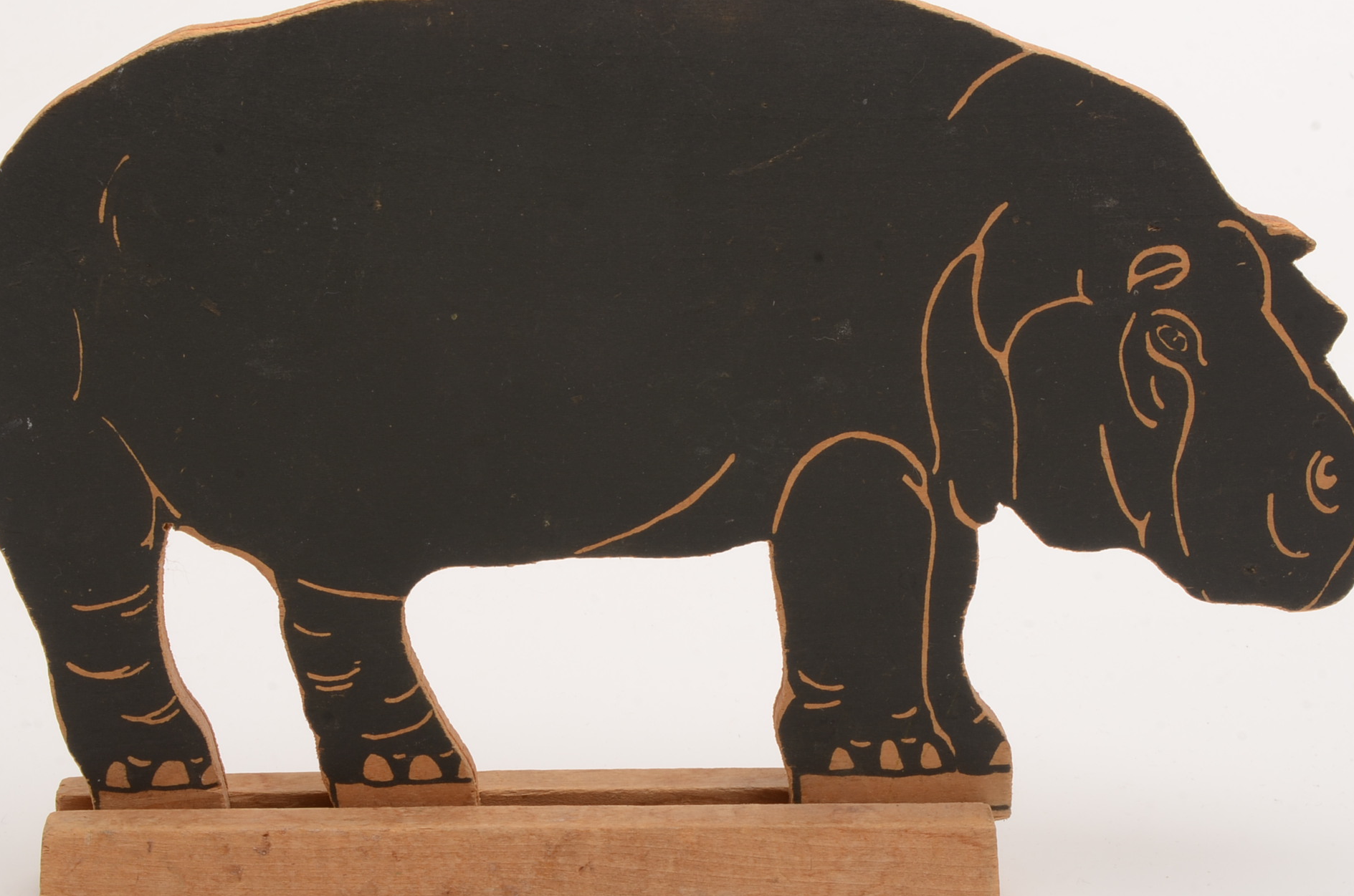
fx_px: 3378
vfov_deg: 15.1
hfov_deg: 22.7
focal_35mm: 90
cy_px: 440
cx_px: 660
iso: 100
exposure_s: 1/200
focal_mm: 46
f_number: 25
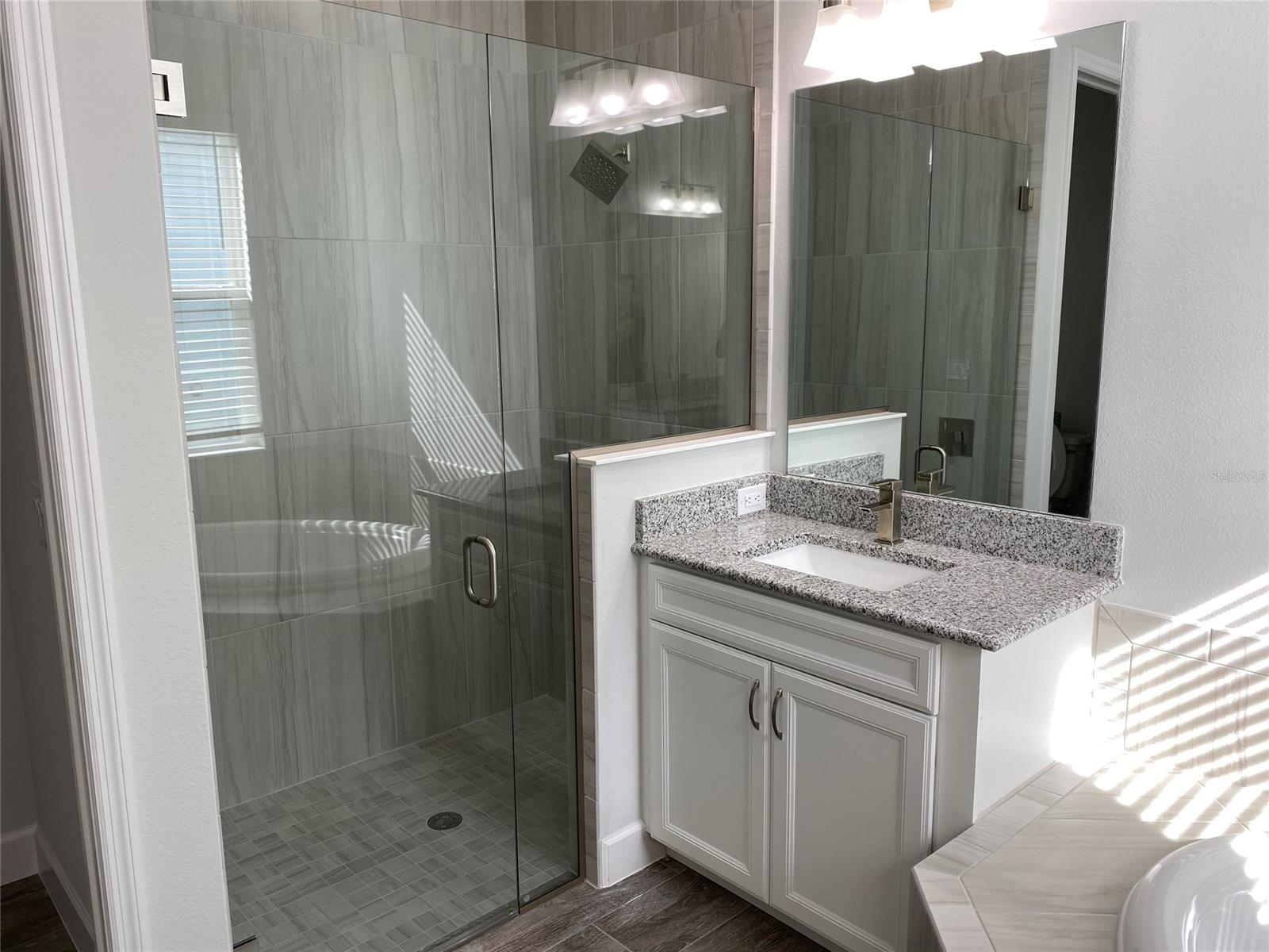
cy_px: 476
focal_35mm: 26
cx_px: 634
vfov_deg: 53.1
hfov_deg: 67.3
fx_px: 953
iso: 50
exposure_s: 1/120
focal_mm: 4.25
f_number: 1.8
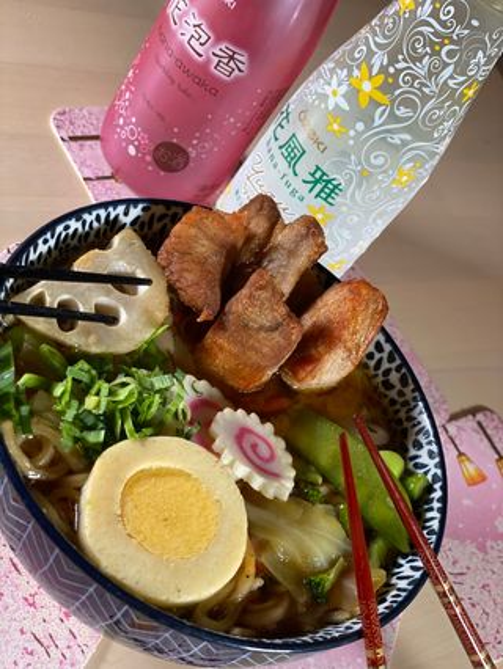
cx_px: 252
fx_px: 1006
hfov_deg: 28.1
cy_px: 334
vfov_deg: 36.8
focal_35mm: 52
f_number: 2
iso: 80
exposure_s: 1/100
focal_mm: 6
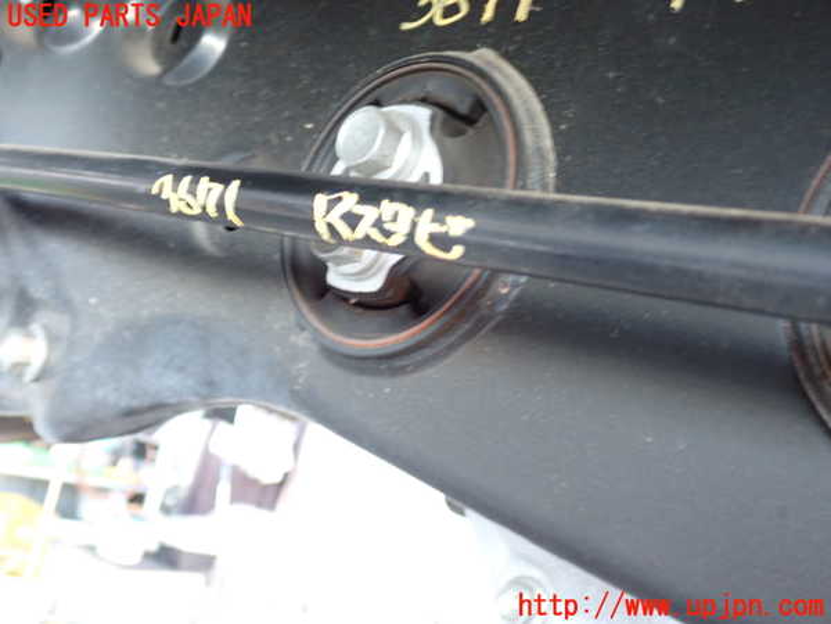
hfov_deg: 49.0
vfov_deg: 37.7
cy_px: 312
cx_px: 416
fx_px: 912
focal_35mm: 38
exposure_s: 1/15
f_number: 2.7
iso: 800
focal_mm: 6.83
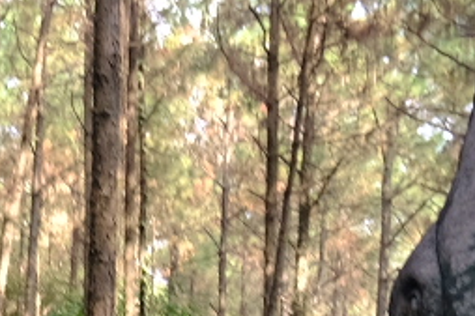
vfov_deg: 11.5
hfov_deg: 16.5
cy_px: 669
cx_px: -367
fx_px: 1384
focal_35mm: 105
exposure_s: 1/50
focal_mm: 10
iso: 200
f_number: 5
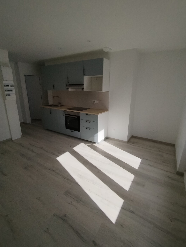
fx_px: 122
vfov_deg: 91.0
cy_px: 124
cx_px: 93
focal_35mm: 17
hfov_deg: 74.7
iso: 100
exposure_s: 1/2932
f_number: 2.2
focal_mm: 1.42
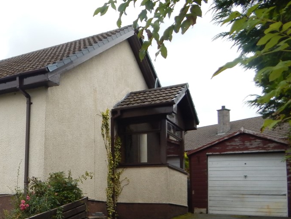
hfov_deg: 36.1
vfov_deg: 30.3
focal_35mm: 47
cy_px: 168
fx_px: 395
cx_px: -4
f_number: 3
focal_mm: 4
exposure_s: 1/320
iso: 125
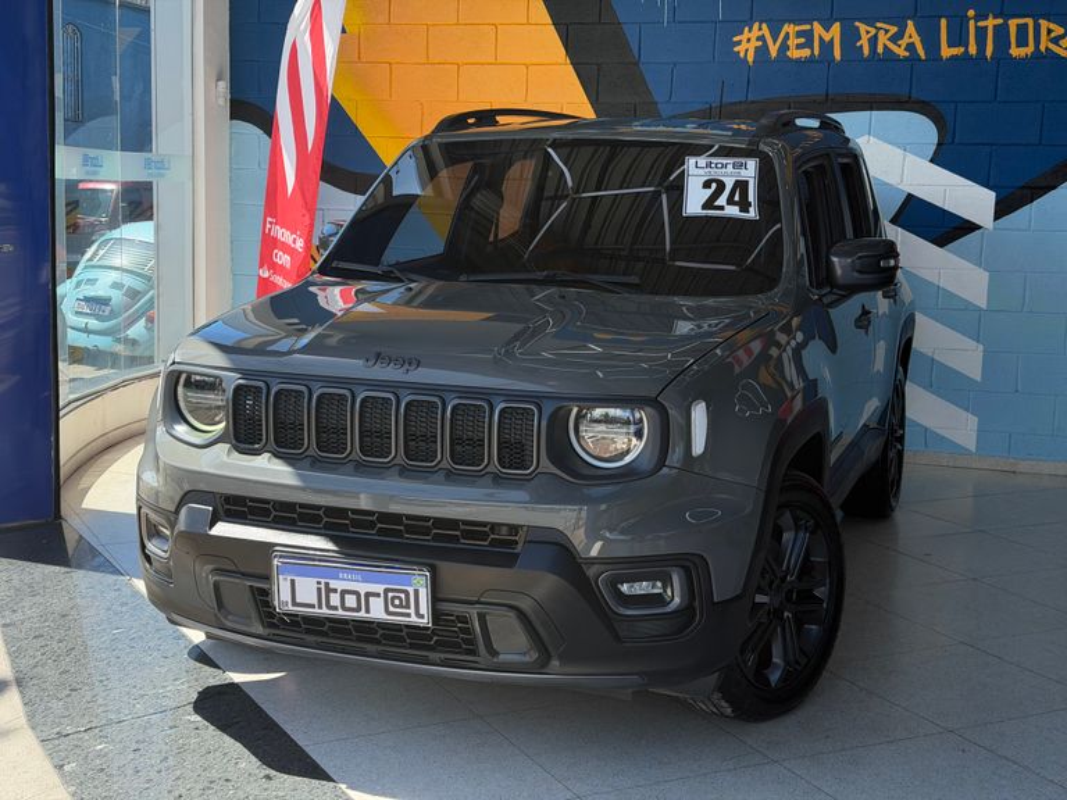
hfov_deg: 39.7
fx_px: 1480
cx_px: 534
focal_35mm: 48
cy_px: 400
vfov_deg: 30.3
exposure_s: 1/987
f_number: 1.78
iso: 100
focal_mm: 6.76
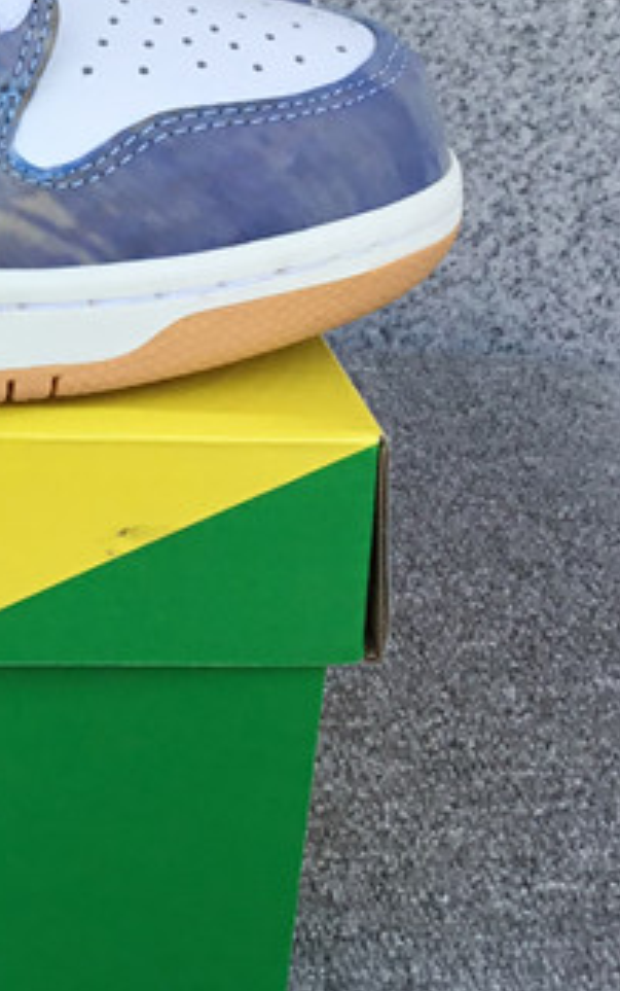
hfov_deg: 13.3
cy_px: 181
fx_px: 2484
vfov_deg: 22.2
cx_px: -358
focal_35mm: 92
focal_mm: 3.3
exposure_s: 1/334
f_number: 2.4
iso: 25
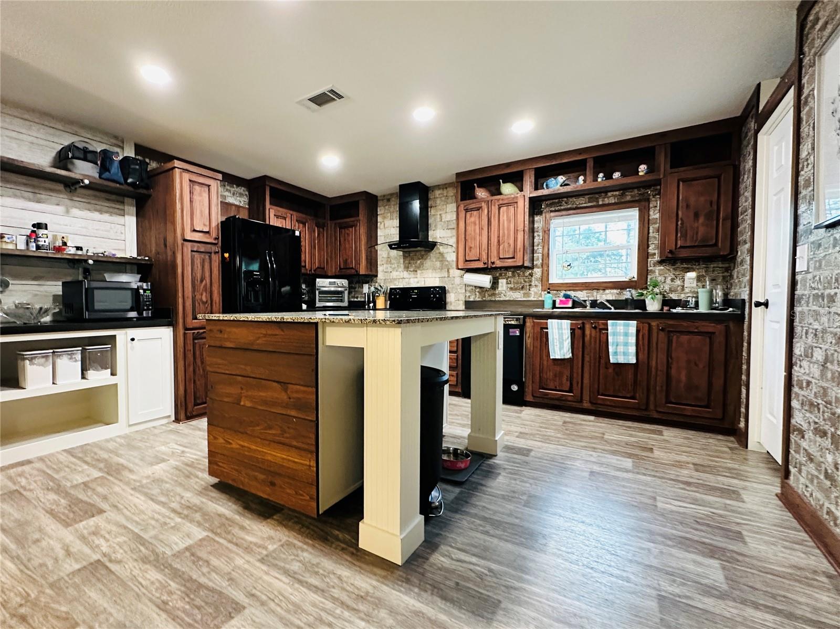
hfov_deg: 102.1
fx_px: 340
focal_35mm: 14
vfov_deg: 85.6
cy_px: 314
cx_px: 420
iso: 640
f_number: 2.2
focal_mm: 2.22
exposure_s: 1/60
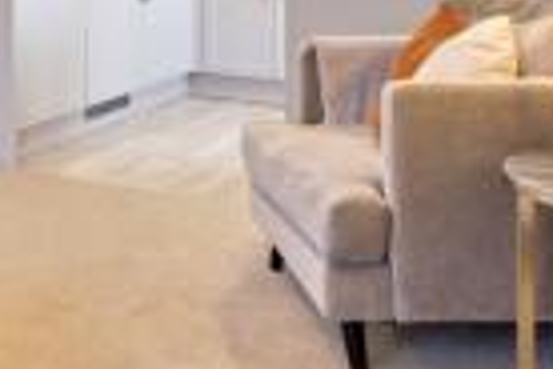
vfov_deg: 22.6
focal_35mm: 55
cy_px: -74
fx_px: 845
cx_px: 52
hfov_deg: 34.2
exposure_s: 1/2
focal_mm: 16
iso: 100
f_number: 10
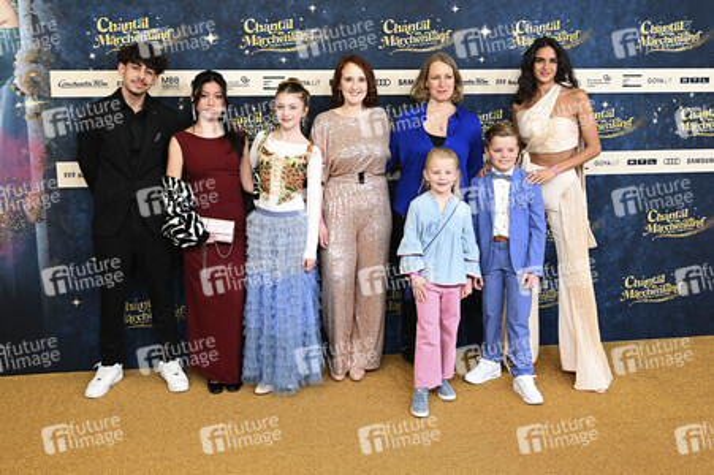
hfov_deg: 59.5
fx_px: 624
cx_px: 357
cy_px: 238
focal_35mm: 32
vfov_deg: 41.7
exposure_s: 1/160
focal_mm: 31.5
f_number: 2.8
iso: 400
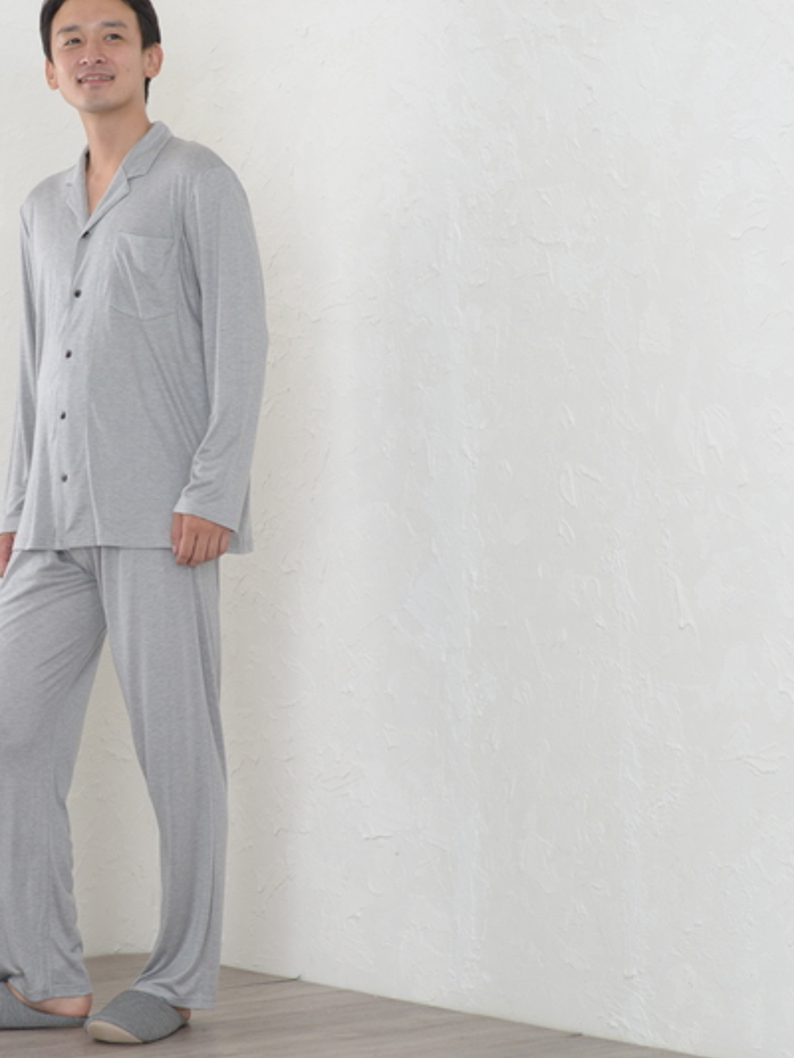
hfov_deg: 17.5
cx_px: 85
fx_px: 2537
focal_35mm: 83
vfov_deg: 23.6
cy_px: 500
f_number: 5.6
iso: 320
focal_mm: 50
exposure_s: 1/125
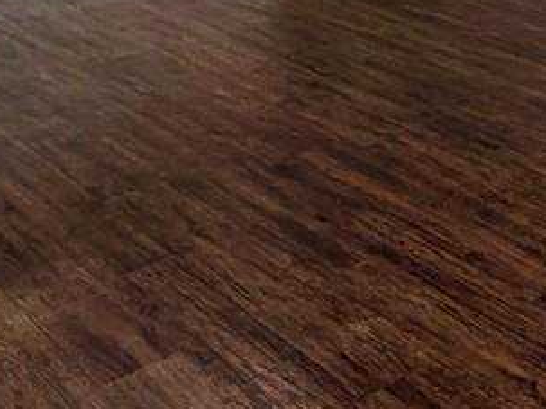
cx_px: 755
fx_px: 1167
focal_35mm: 74
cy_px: -321
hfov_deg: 22.8
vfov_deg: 16.7
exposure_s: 1/120
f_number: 2.2
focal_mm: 2.22
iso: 125
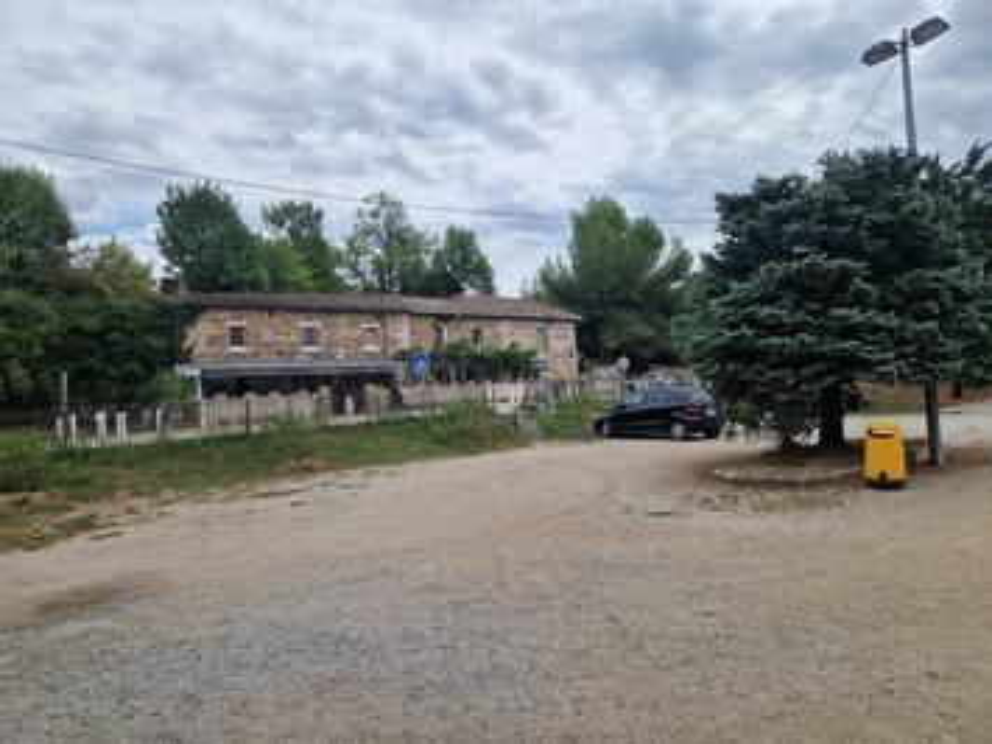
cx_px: 496
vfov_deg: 58.9
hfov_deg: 73.9
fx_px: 659
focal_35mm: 23
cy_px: 372
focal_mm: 5.4
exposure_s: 1/2288
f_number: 1.8
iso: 50
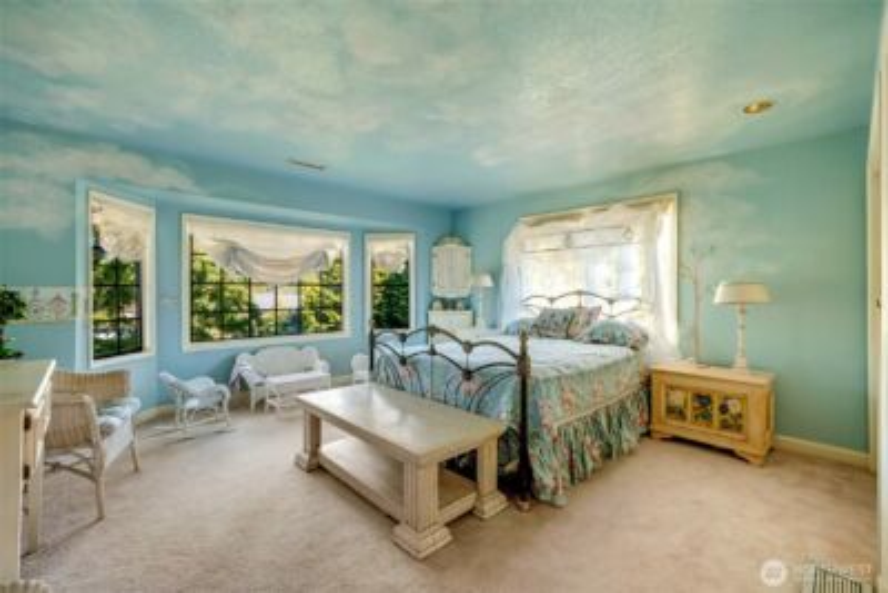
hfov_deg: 96.7
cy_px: 296
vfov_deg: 73.8
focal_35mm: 16
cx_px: 444
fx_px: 395
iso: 400
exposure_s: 1/200
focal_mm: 16
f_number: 9
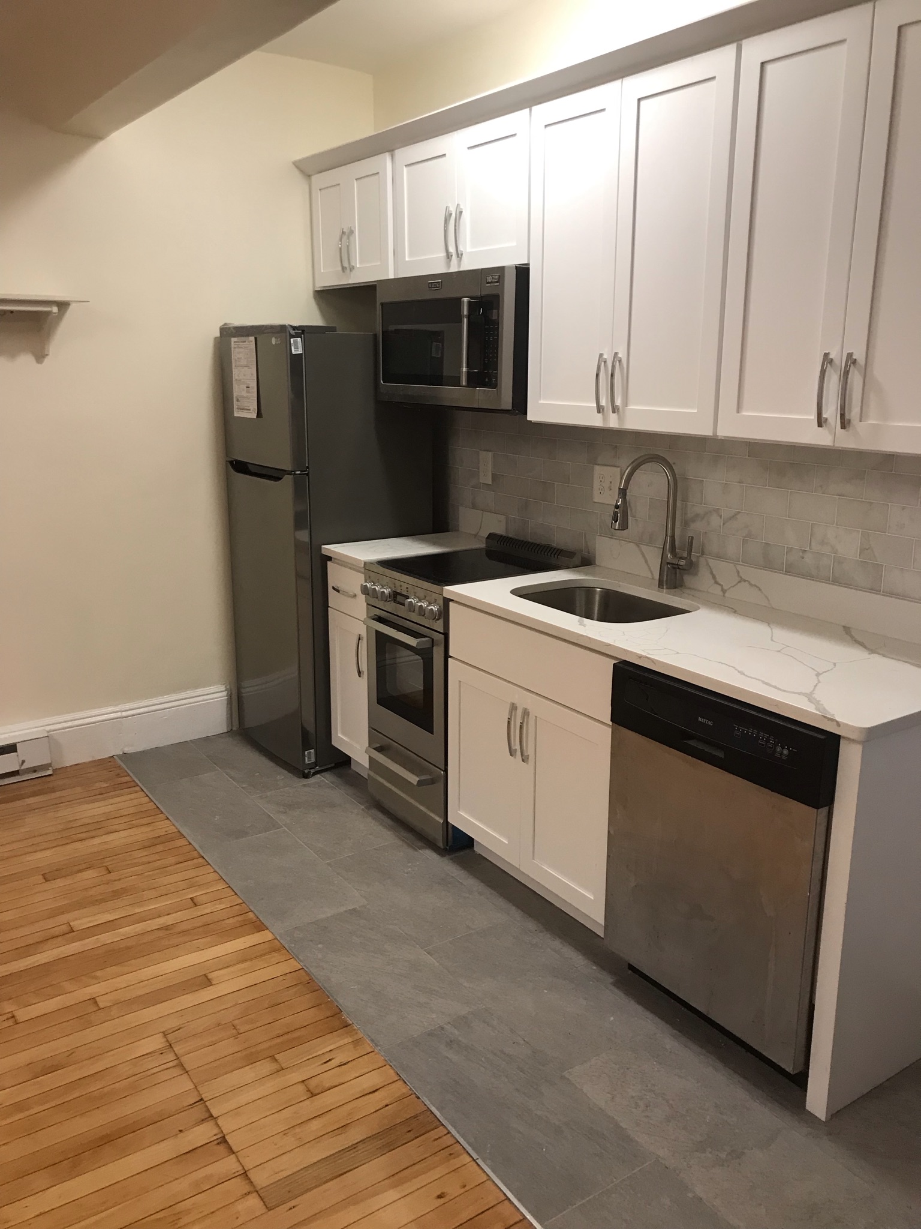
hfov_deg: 49.7
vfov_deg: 63.4
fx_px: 993
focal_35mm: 28
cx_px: 460
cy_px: 614
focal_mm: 3.99
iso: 40
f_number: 1.8
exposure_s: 1/24
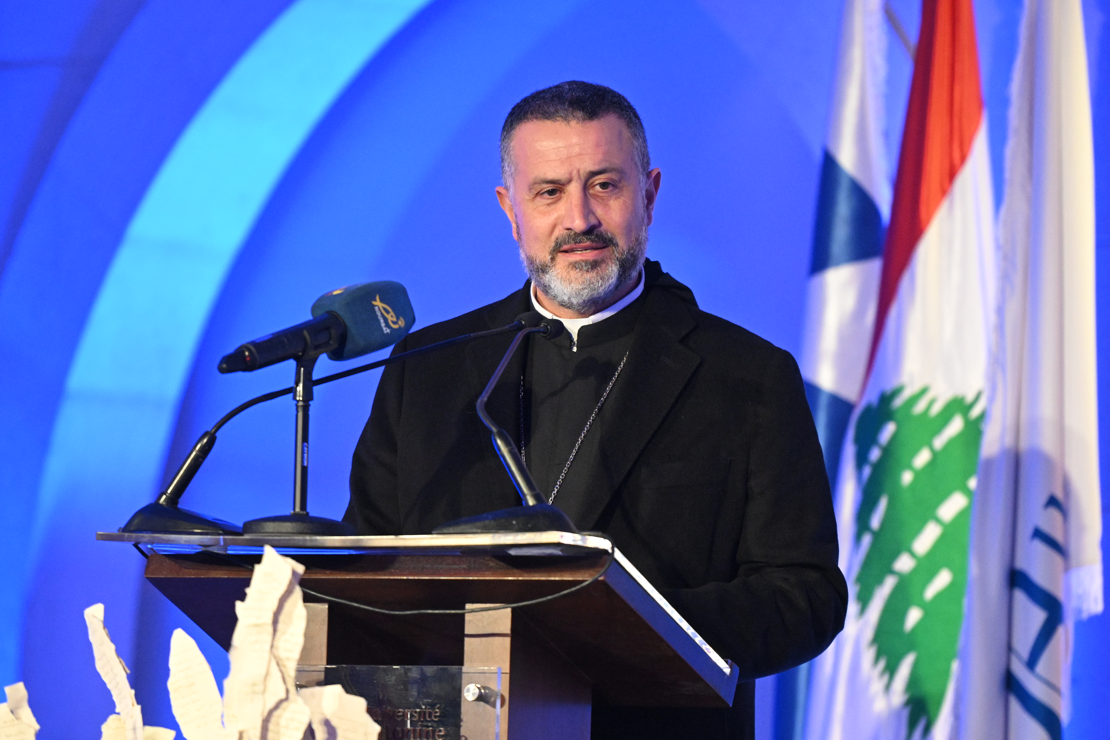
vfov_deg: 4.8
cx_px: 555
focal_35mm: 285
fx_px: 8787
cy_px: 370
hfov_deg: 7.2
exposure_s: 1/500
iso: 5000
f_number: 3.2
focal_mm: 190
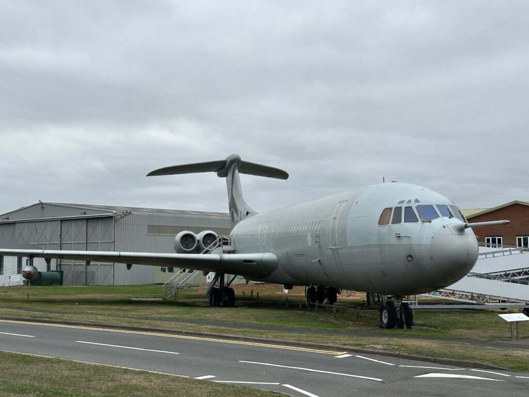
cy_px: 198
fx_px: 734
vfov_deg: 30.3
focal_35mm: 48
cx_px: 264
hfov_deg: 39.7
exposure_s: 1/1815
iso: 64
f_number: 1.78
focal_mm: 6.86
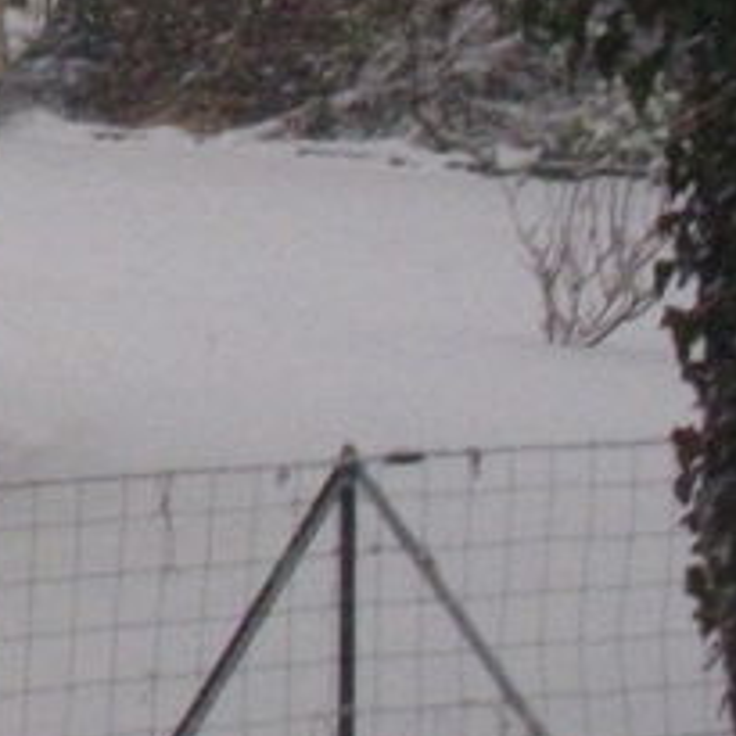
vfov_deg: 6.8
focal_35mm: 255
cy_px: -129
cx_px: -973
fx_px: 6134
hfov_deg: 6.6
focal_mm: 6.2
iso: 200
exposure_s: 1/100
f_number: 2.8
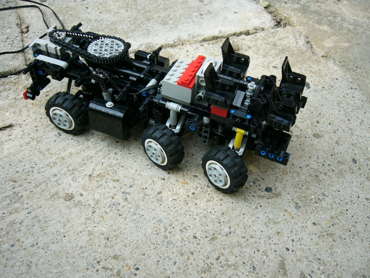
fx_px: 374
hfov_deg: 52.6
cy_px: 139
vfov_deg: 40.7
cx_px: 185
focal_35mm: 35
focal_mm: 5.8
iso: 50
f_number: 2.8
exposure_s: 1/250
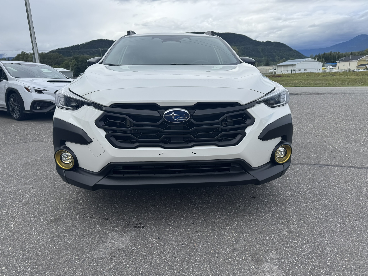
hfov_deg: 71.6
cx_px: 184
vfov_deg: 56.8
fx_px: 255
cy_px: 138
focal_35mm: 24
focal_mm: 6.76
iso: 80
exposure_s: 1/2252
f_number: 1.78
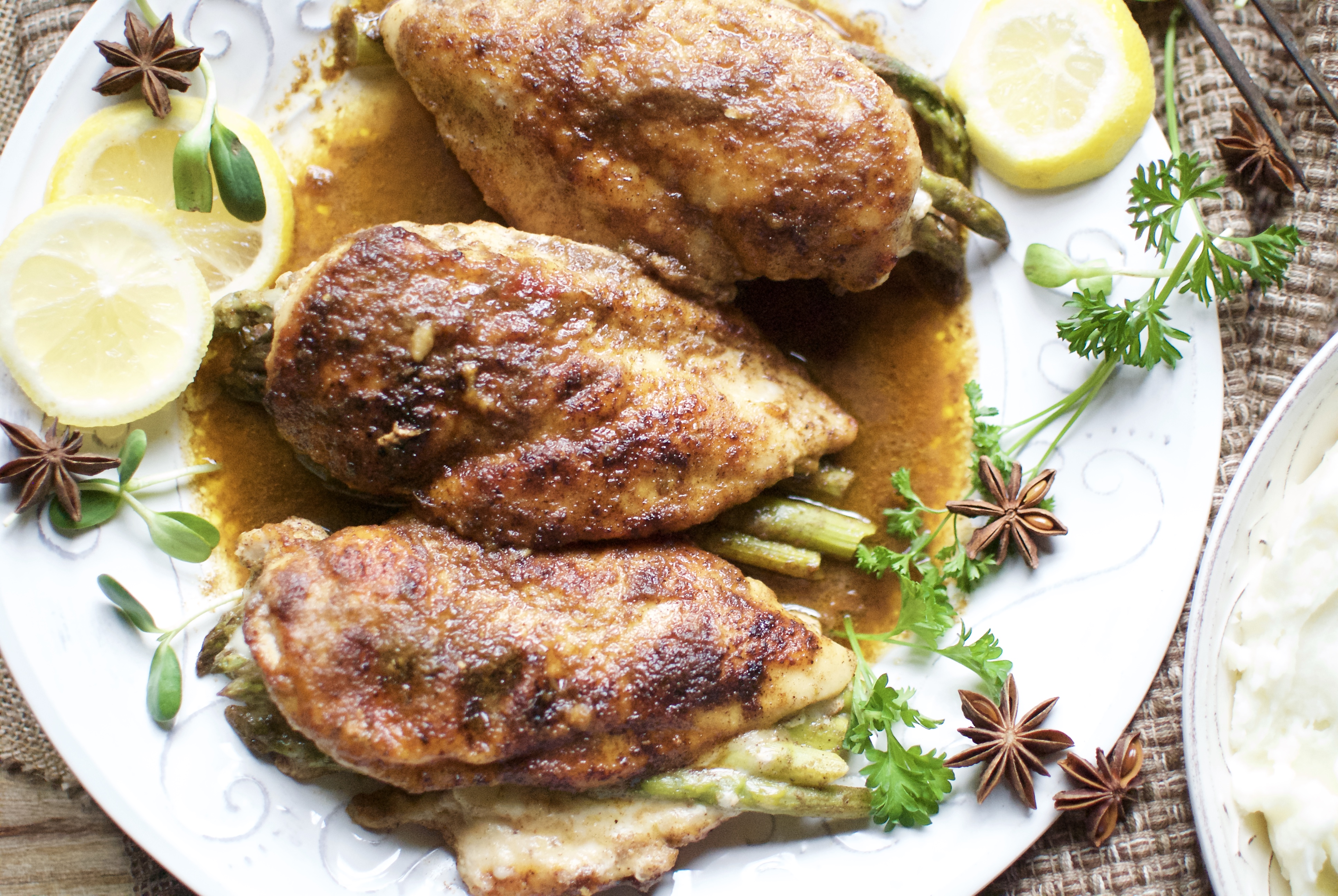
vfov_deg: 25.8
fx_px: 1954
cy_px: 448
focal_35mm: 52
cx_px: 669
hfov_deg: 37.8
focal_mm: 35
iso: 1600
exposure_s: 1/125
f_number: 2
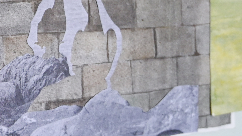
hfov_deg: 19.7
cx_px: -23
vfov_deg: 11.4
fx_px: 667
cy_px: -27
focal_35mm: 104
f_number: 4
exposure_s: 1/125
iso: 1000
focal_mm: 26.5
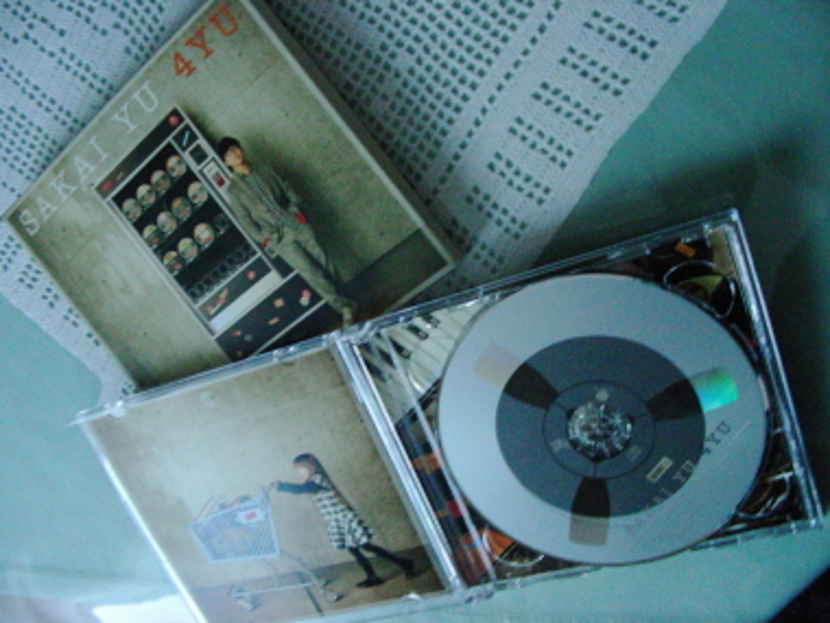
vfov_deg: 37.7
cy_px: 312
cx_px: 415
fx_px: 911
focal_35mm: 38
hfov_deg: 49.0
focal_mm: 6.3
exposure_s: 1/6.9
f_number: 3.5
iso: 800
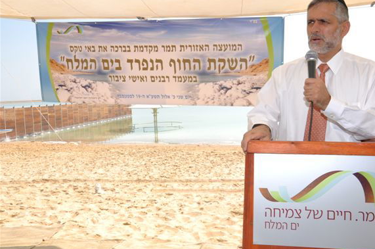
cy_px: 113
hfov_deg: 51.8
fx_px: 385
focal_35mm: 37
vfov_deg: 35.8
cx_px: 210
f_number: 10
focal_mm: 22
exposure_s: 1/200
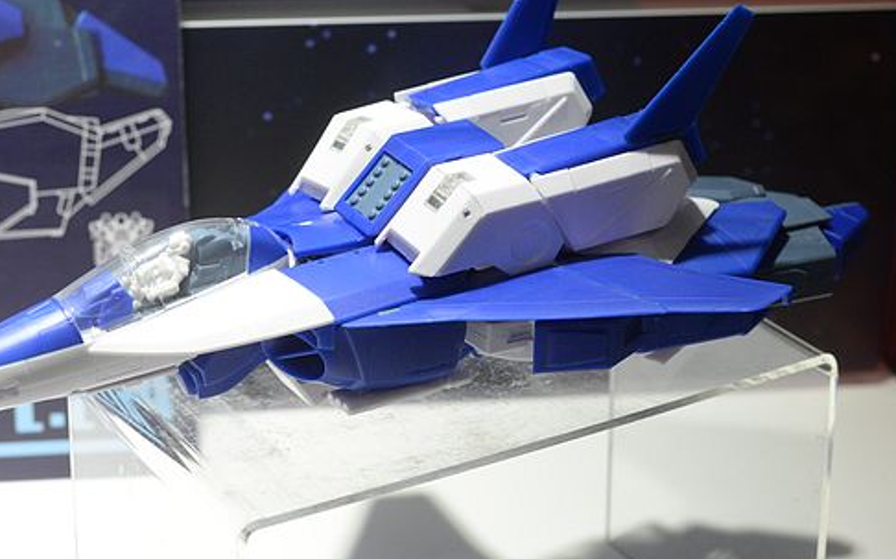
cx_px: 376
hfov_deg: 24.6
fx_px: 2050
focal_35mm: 84
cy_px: 249
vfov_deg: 15.5
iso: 2000
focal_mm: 50
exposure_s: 1/125
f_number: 6.3
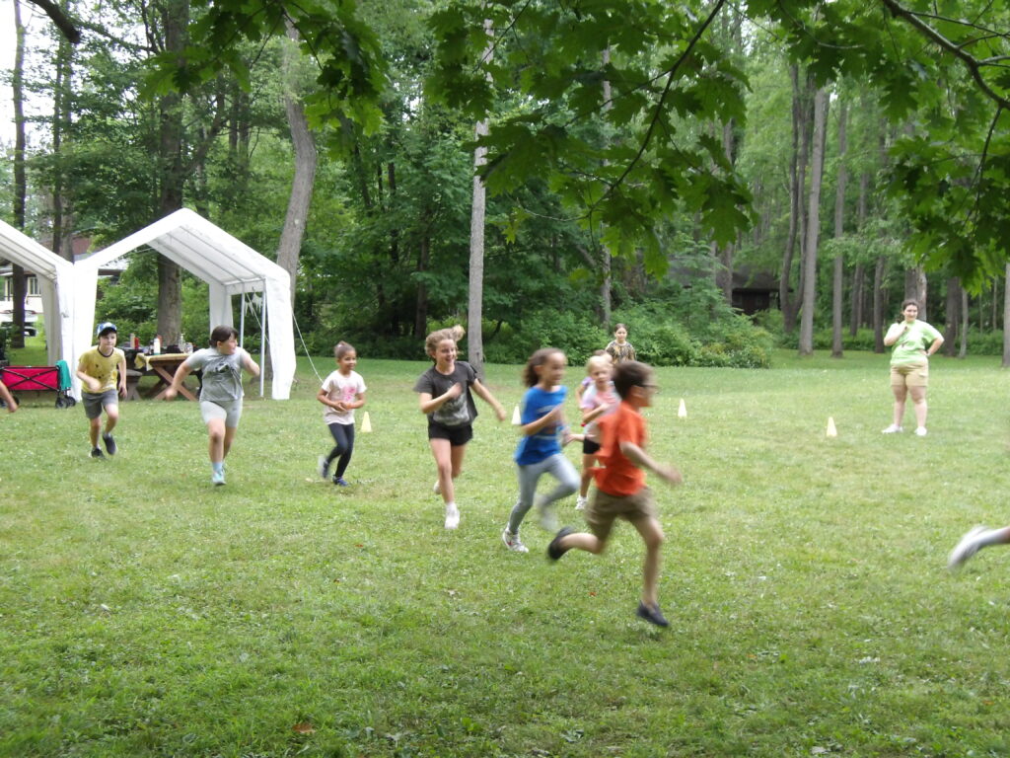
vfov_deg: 34.3
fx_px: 1225
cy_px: 379
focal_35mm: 42
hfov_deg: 44.8
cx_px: 505
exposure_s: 1/60
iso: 675
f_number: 13.1
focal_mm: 7.6
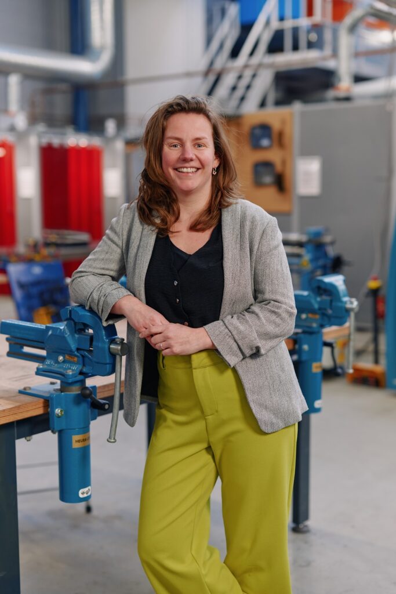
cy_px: 297
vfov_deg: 39.6
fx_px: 825
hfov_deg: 27.0
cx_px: 198
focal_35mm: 50
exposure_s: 1/125
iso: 200
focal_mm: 50
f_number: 2
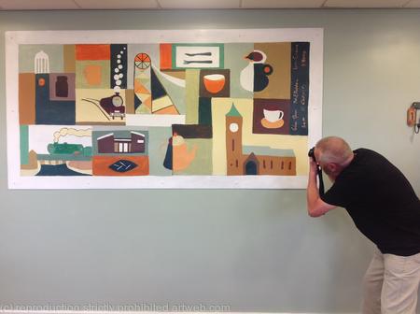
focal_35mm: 35
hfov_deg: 52.7
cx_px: 210
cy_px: 157
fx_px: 424
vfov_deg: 40.6
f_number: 2.4
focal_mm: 4.28
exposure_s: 1/30
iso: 50
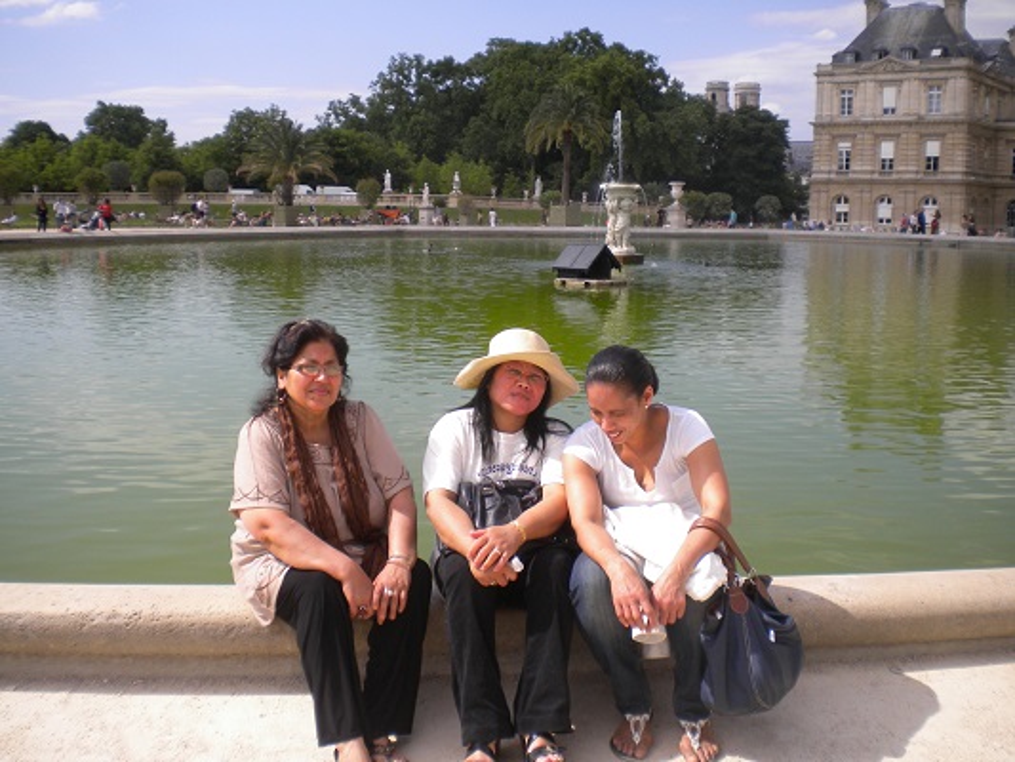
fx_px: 1026
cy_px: 381
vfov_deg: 40.7
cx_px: 508
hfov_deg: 52.6
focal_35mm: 35
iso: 80
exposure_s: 1/620
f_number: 4.6
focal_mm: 6.3
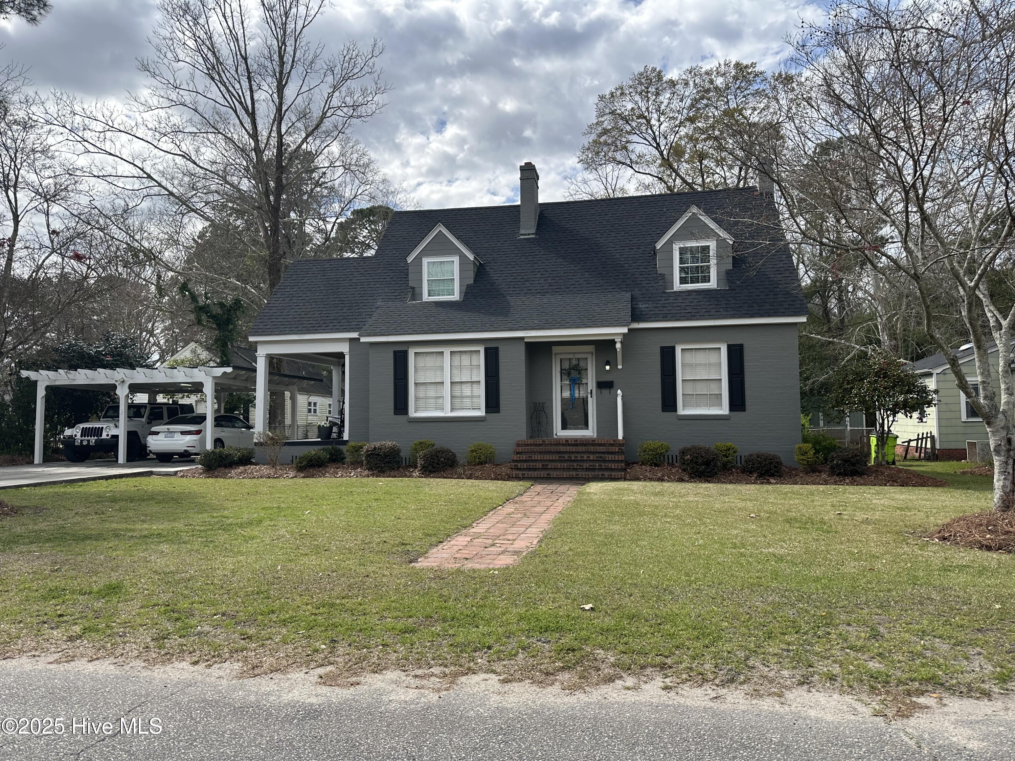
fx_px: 704
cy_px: 380
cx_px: 508
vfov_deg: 56.8
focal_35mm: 24
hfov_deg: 71.6
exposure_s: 1/3356
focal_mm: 6.86
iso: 80
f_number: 1.78
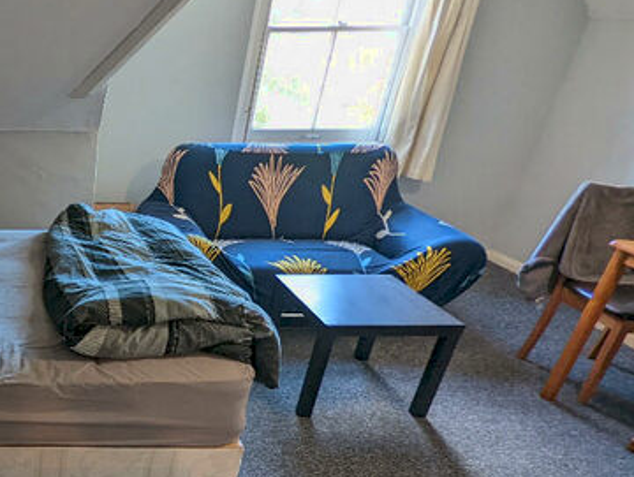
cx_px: 22
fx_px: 569
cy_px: 356
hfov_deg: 49.3
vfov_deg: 44.1
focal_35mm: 31
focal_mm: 2.35
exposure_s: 1/45.4
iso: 140
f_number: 2.2
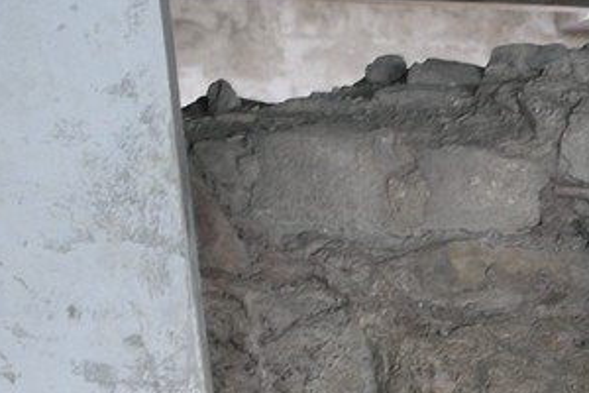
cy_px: 747
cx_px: 1502
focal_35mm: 128
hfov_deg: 12.1
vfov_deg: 10.0
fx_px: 2094
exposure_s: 1/2
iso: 400
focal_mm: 24
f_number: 6.3
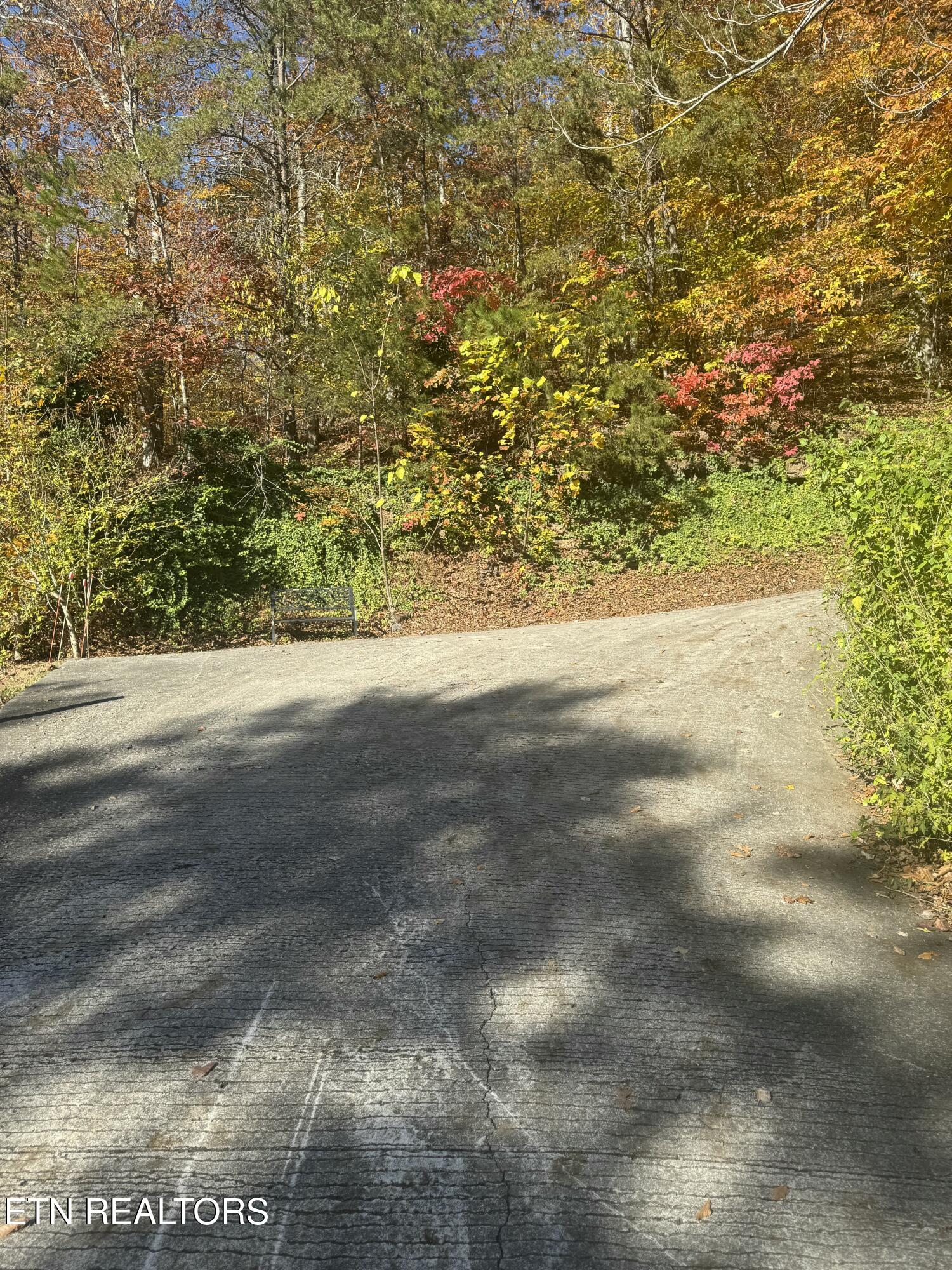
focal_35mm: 24
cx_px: 476
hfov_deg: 56.8
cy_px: 635
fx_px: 880
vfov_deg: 71.6
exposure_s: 1/1923
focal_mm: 6.76
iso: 80
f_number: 1.78
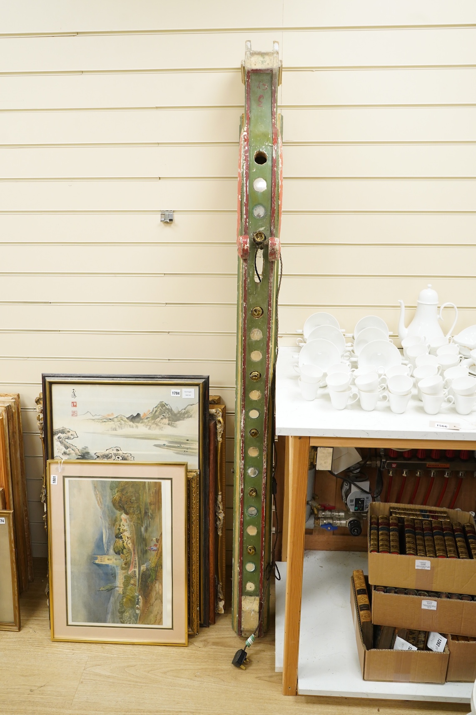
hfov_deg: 46.3
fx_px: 556
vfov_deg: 65.5
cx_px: 238
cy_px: 358
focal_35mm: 28
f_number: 6.3
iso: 2500
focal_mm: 28
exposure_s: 1/80
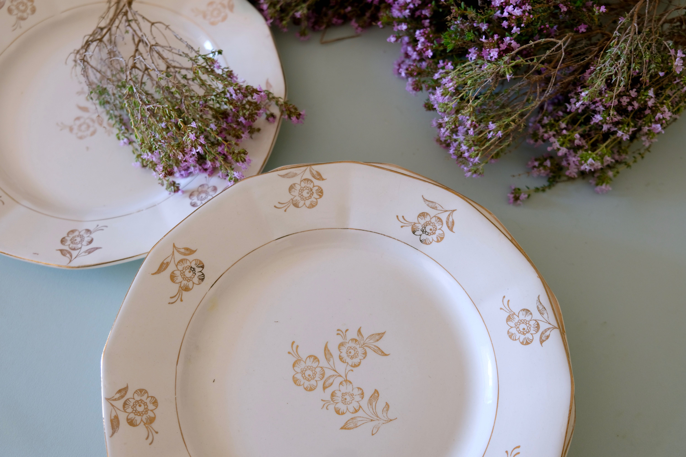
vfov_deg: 36.9
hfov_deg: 53.1
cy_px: 228
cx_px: 343
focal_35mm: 36
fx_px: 686
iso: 400
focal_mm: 24.3
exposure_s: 1/60
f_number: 3.2
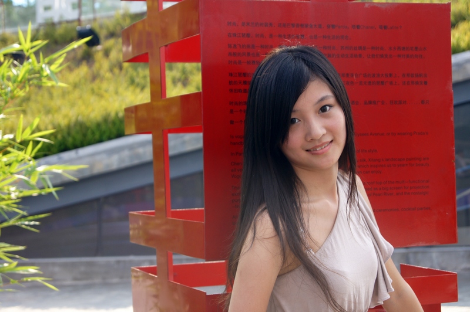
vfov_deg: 16.5
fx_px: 1076
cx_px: 235
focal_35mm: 82
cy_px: 156
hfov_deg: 24.6
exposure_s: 1/250
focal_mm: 55
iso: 200
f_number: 5.6
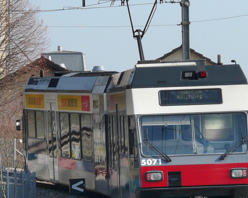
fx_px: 1549
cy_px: 110
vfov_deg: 7.3
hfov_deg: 9.2
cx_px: 141
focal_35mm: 211
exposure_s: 1/400
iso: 100
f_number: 5.6
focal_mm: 24.2
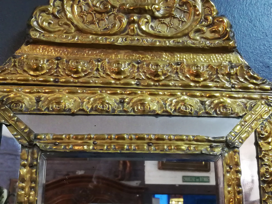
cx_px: 136
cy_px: 102
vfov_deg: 30.9
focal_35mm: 47
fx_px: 369
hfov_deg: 40.4
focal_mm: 3.83
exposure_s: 1/20
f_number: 2.2
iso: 640
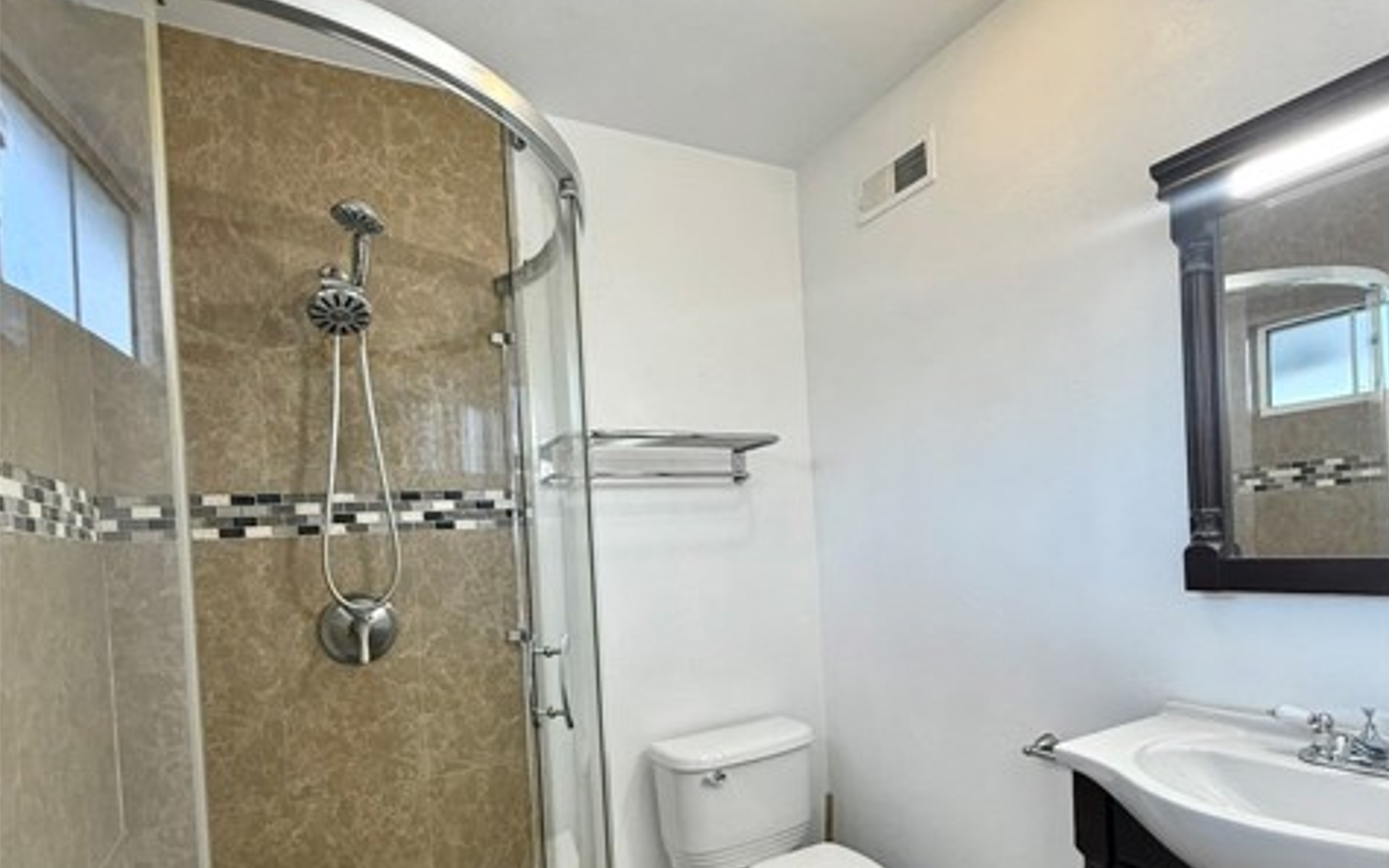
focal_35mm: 20
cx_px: 699
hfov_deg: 85.1
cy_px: 564
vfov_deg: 58.6
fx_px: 757
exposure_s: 1/120
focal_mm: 2.22
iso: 250
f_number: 2.2
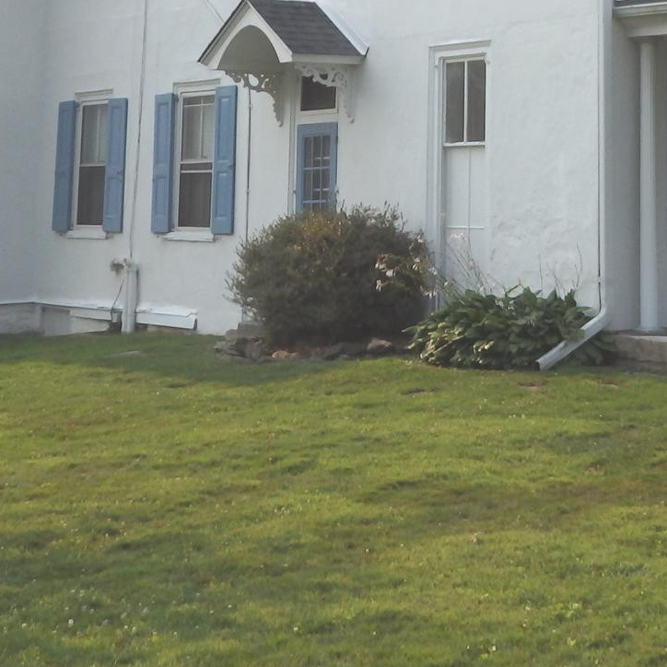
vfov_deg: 22.0
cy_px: -32
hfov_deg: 22.3
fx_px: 1635
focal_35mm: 75
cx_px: 642
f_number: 9.4
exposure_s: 1/200
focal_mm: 5.5
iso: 125
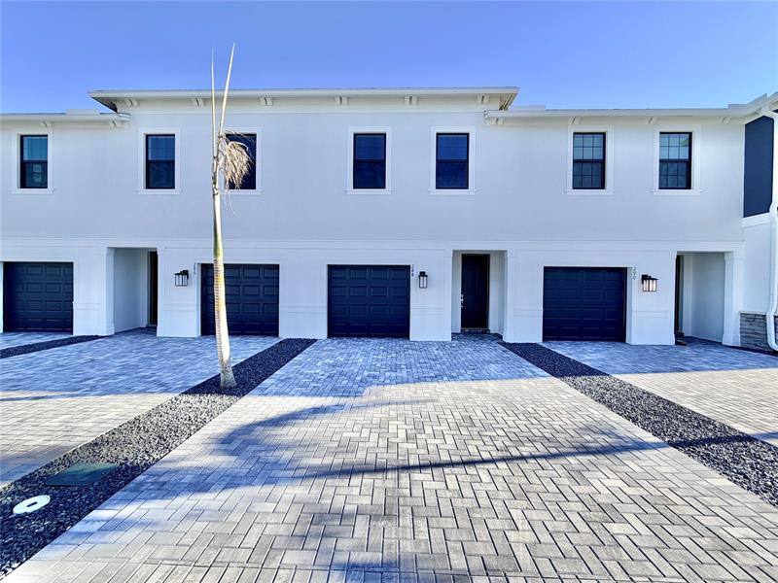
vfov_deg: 85.7
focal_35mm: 14
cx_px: 389
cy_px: 292
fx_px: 315
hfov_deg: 102.1
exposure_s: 1/770
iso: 25
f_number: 2.2
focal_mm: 2.22
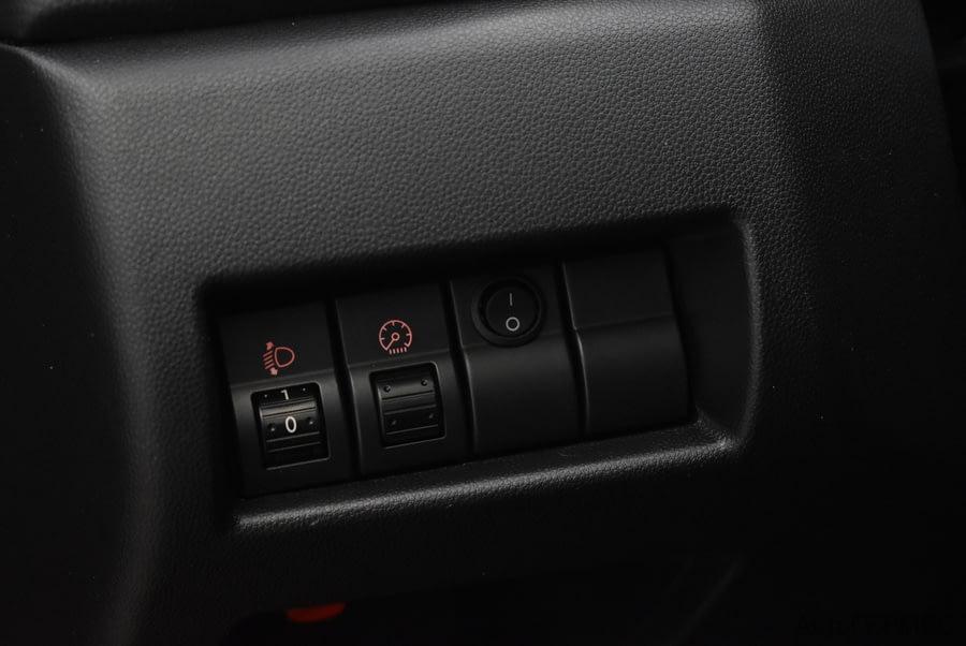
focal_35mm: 69
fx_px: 1853
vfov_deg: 19.8
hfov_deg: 29.2
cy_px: 323
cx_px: 483
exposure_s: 1/60
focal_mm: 46
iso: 3200
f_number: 5.3
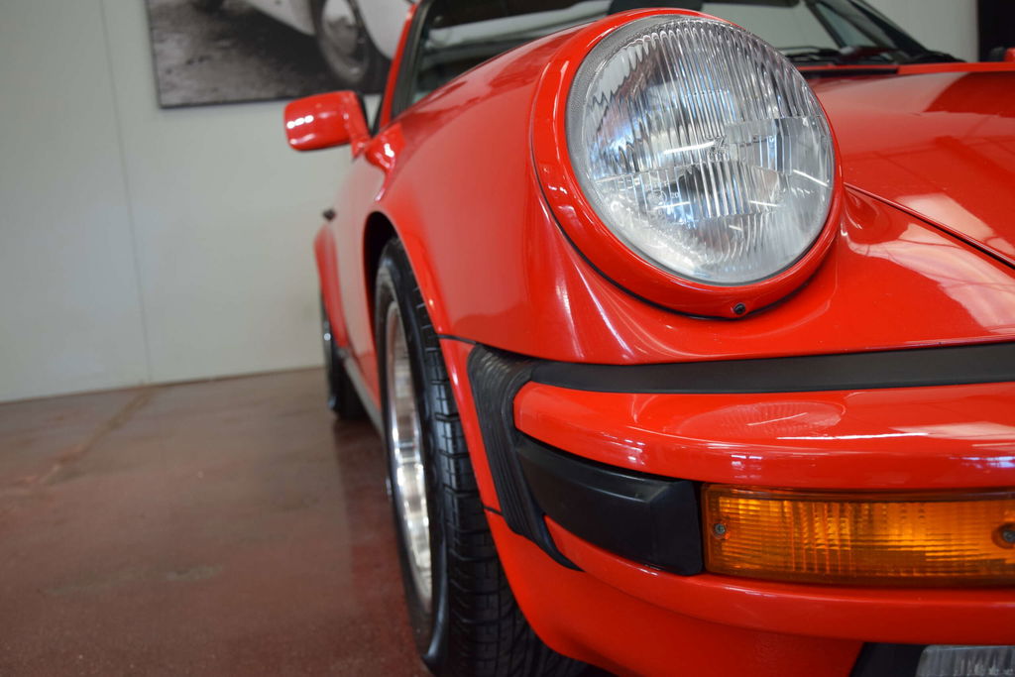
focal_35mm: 36
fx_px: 1015
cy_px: 338
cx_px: 508
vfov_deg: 36.9
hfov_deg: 53.1
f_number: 4
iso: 640
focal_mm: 24
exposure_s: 1/60
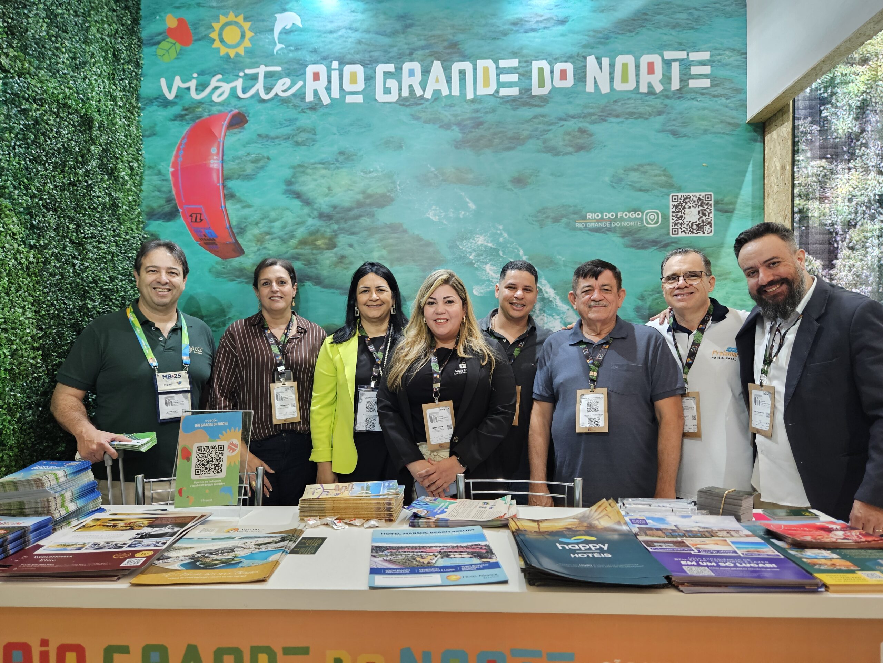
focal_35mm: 23
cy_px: 332
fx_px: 587
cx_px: 442
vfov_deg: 58.9
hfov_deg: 73.9
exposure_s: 1/60.3
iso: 200
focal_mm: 5.4
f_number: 1.8
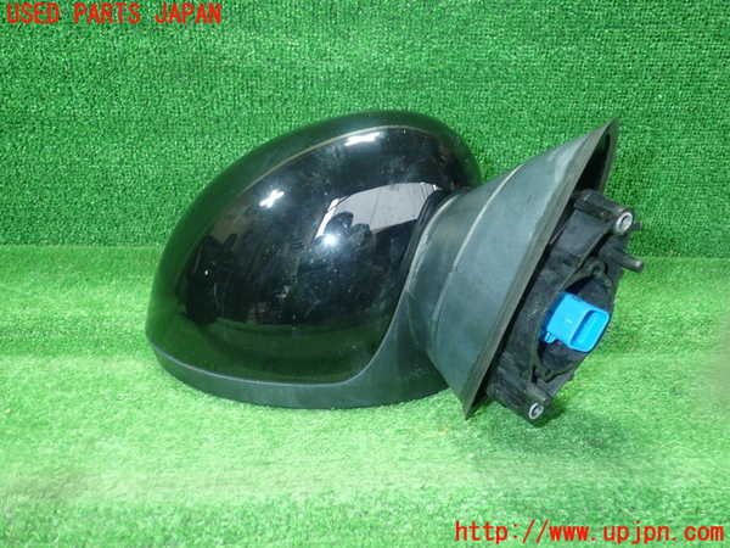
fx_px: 633
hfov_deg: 60.0
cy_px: 274
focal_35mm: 30
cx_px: 365
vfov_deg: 46.8
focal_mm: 5.5
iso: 200
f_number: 2.3
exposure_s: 1/30
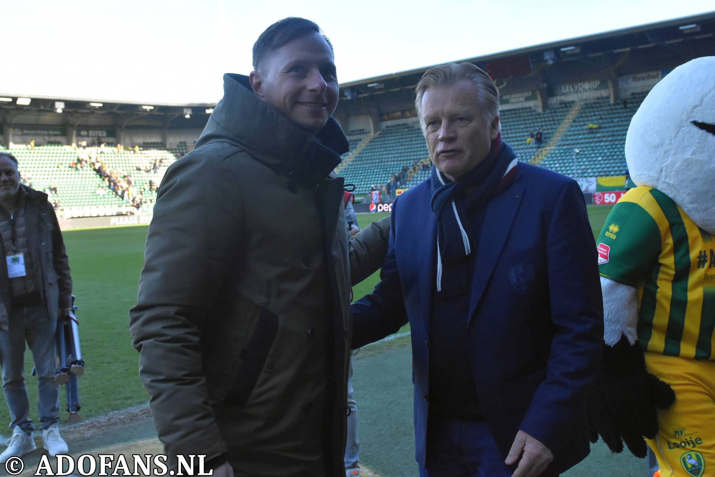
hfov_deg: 53.1
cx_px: 358
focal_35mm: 36
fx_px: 715
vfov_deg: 36.9
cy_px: 238
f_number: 5.6
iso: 2500
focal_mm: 24
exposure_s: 1/1250
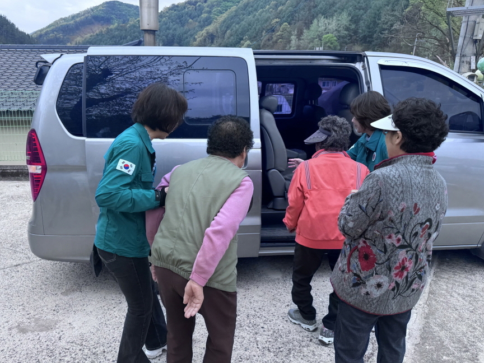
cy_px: 180
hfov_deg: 69.4
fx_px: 350
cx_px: 234
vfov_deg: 54.9
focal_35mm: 25
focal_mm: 6.76
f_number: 1.78
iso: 80
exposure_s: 1/1131
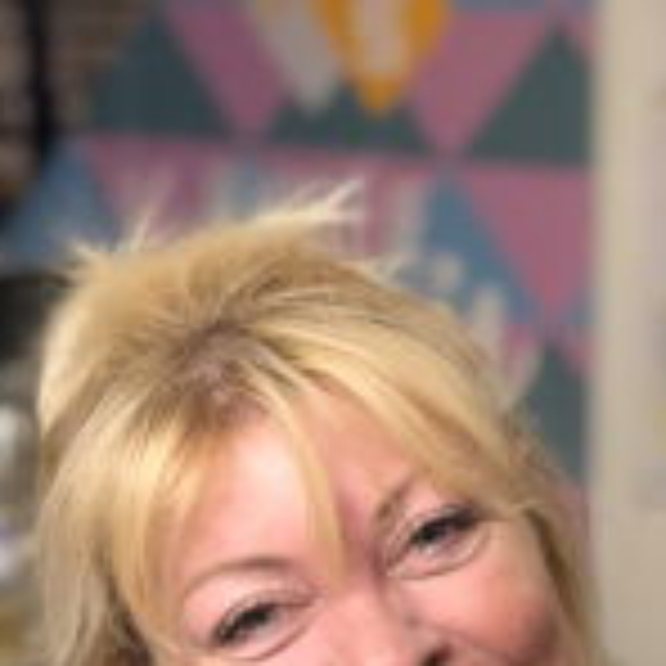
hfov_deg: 11.1
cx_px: 801
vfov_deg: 11.2
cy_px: 664
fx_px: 3374
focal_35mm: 155
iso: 100
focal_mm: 6
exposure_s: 1/50
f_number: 2.4
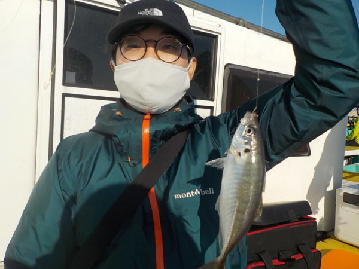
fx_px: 311
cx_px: 180
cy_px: 134
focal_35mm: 30
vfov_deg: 46.8
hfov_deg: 60.0
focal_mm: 4.1
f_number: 6.6
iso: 125
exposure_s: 1/640
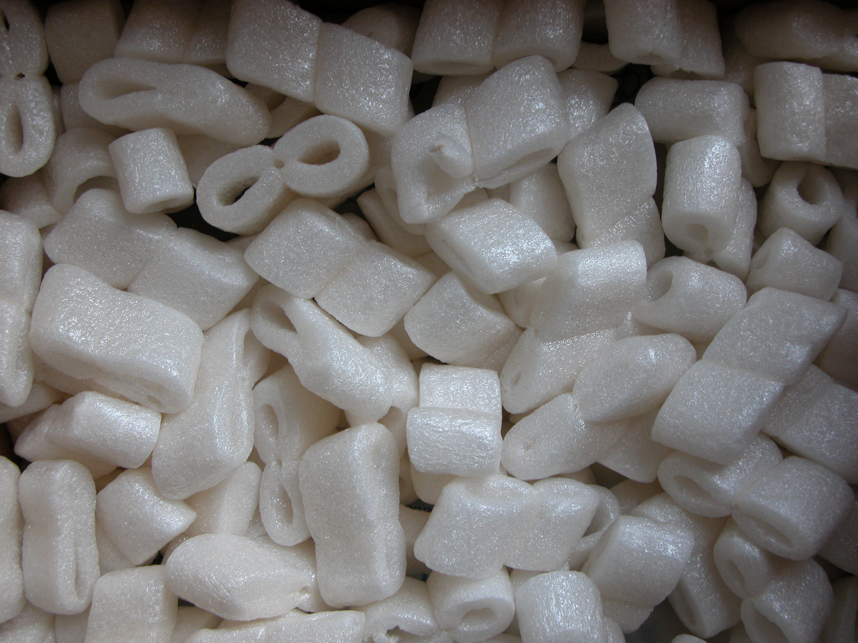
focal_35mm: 50
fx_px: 1239
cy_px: 322
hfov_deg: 38.2
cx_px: 429
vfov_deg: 29.1
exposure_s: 1/99.2
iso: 100
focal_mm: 12.7
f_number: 3.8
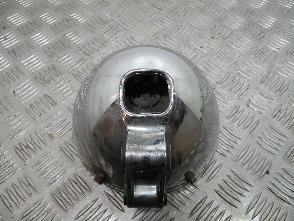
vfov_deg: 51.4
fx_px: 229
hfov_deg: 65.3
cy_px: 110
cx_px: 147
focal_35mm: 27
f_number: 3.2
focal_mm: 4.7
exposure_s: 1/63.7
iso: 64
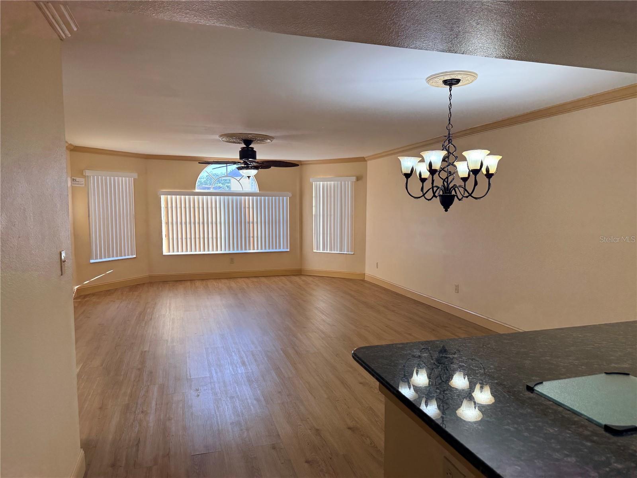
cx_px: 318
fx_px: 442
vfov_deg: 56.8
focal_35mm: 24
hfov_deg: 71.6
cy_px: 239
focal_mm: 6.76
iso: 160
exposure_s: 1/232
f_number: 1.78
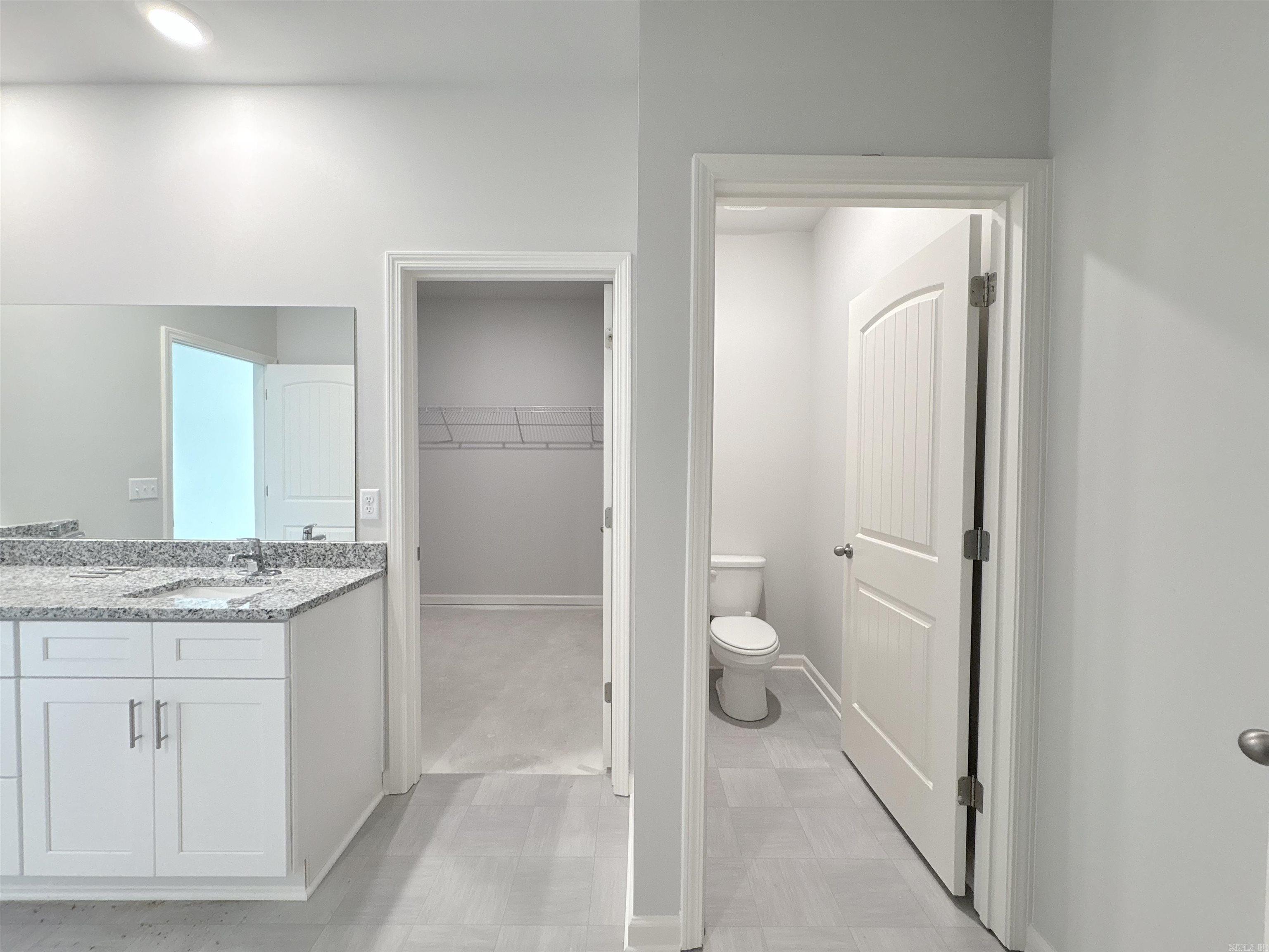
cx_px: 634
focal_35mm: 14
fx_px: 513
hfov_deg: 102.1
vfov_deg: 85.7
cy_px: 476
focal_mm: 2.22
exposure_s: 1/60
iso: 160
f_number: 2.2
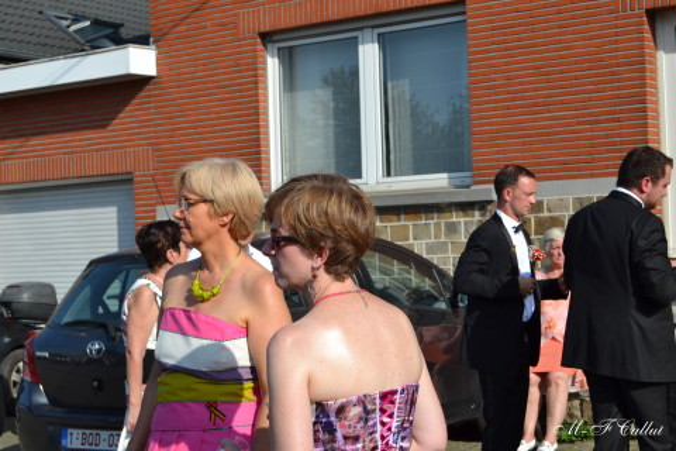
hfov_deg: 31.9
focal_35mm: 63
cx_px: 338
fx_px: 1183
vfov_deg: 21.6
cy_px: 226
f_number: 9
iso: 100
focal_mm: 42
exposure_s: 1/320
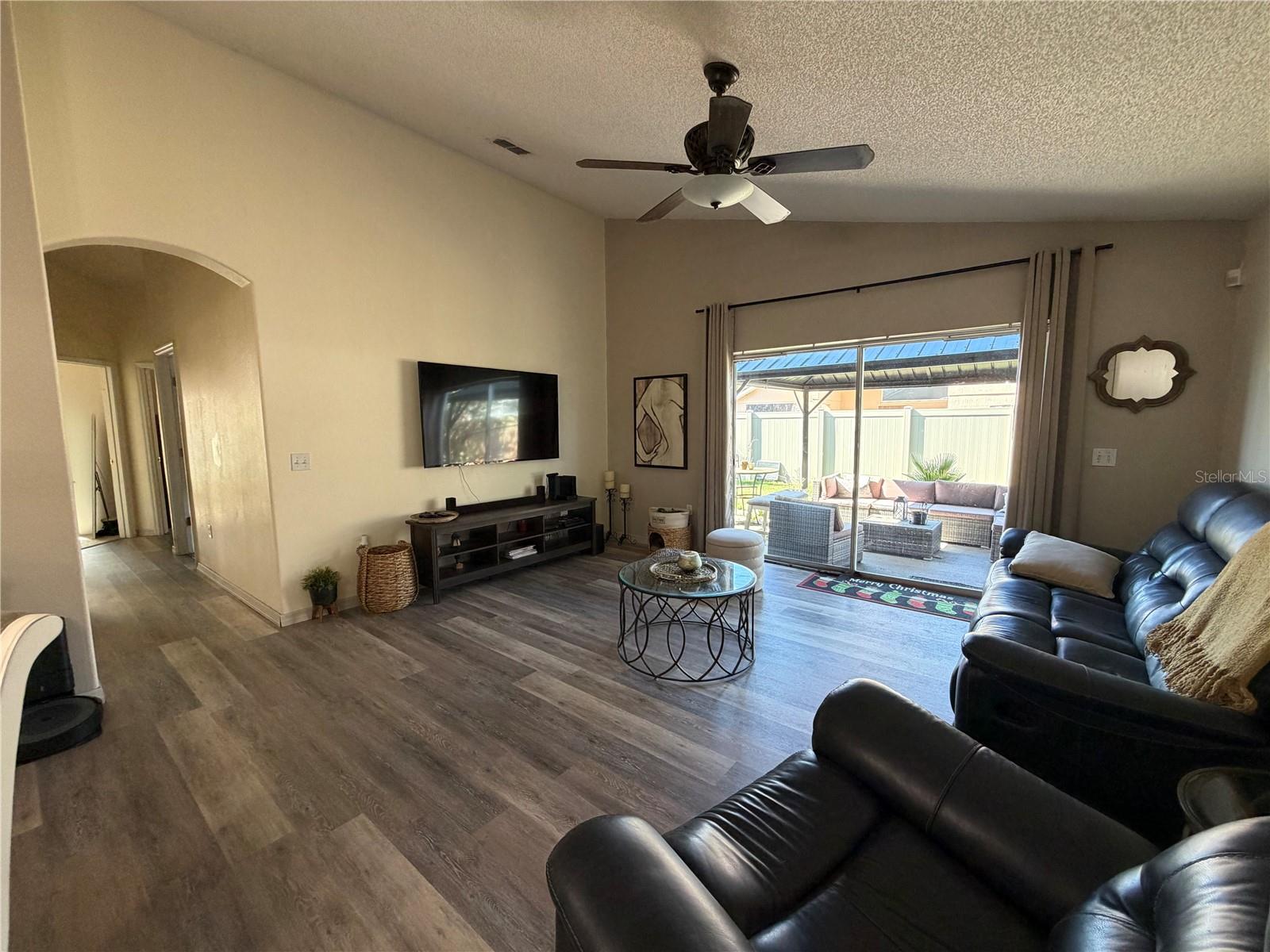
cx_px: 635
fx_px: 514
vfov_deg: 85.7
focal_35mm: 14
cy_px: 476
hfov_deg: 102.1
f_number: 2.2
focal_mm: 2.22
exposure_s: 1/60
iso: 200
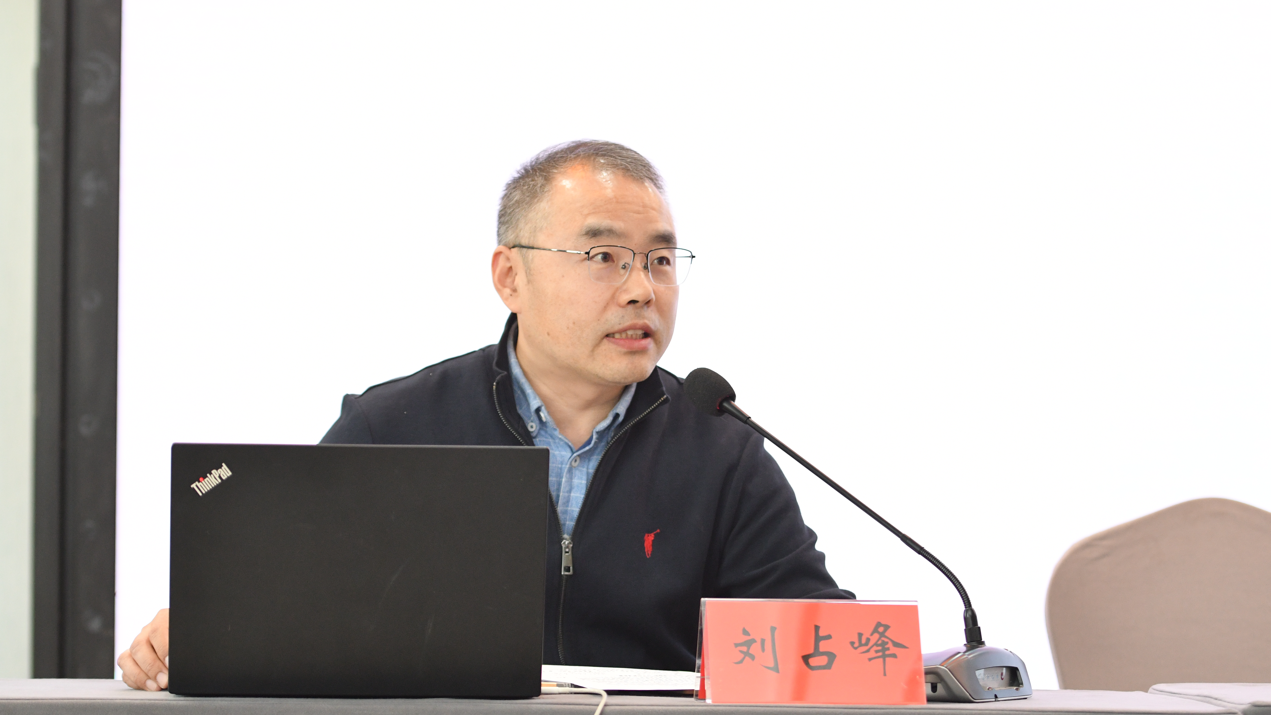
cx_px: 634
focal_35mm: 111
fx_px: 3741
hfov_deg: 19.3
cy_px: 349
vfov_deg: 10.9
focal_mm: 70
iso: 1250
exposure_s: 1/200
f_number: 2.8
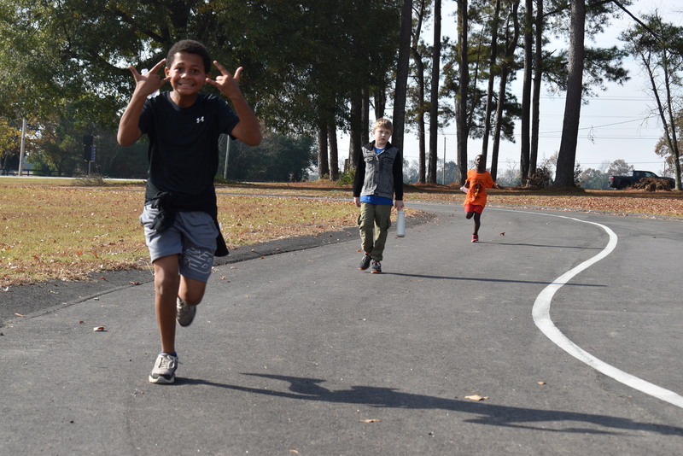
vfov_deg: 16.6
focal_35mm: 82
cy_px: 228
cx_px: 342
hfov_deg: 24.6
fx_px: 1566
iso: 100
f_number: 7.1
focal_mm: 55
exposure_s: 1/200
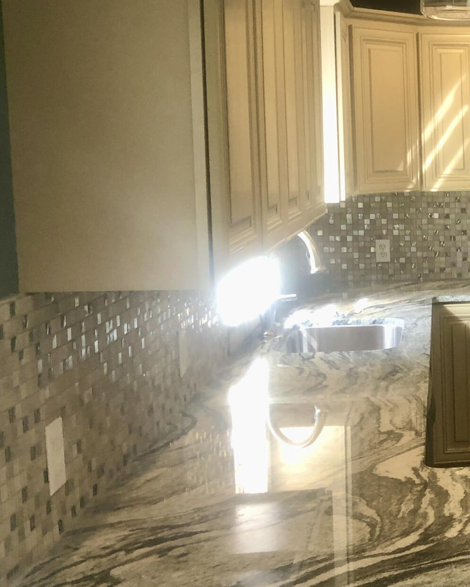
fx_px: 1147
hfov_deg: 20.2
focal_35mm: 66
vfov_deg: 28.7
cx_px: 687
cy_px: 281
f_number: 1.8
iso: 40
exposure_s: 1/20
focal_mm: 3.99
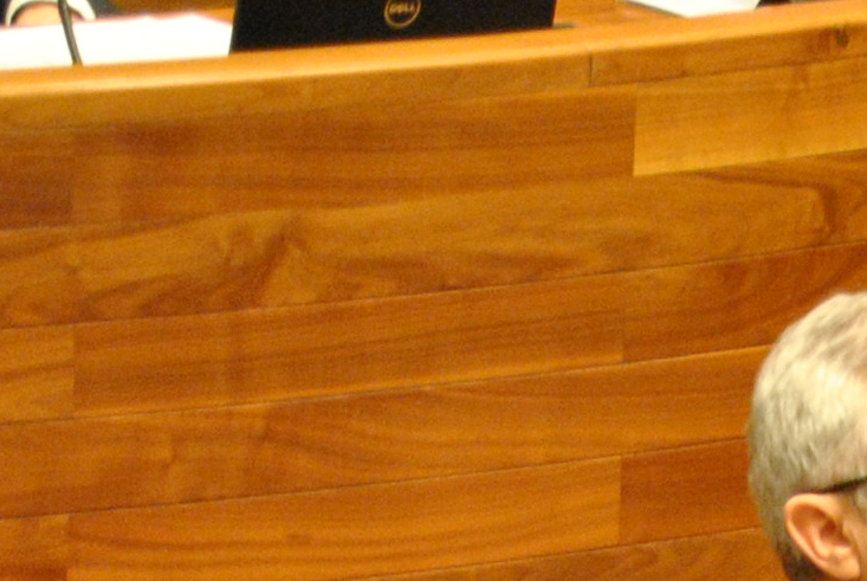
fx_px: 10506
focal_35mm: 436
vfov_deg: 3.1
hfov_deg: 4.7
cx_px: 940
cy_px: 1337
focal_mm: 55
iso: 800
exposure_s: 1/8
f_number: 5.6
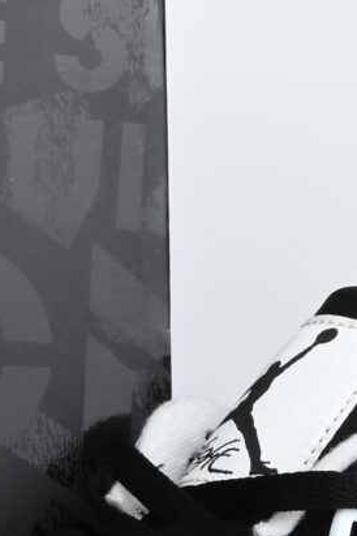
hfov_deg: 7.6
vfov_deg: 12.7
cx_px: -640
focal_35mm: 162
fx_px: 2410
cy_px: 362
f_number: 18
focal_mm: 26
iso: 640
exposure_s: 1/125
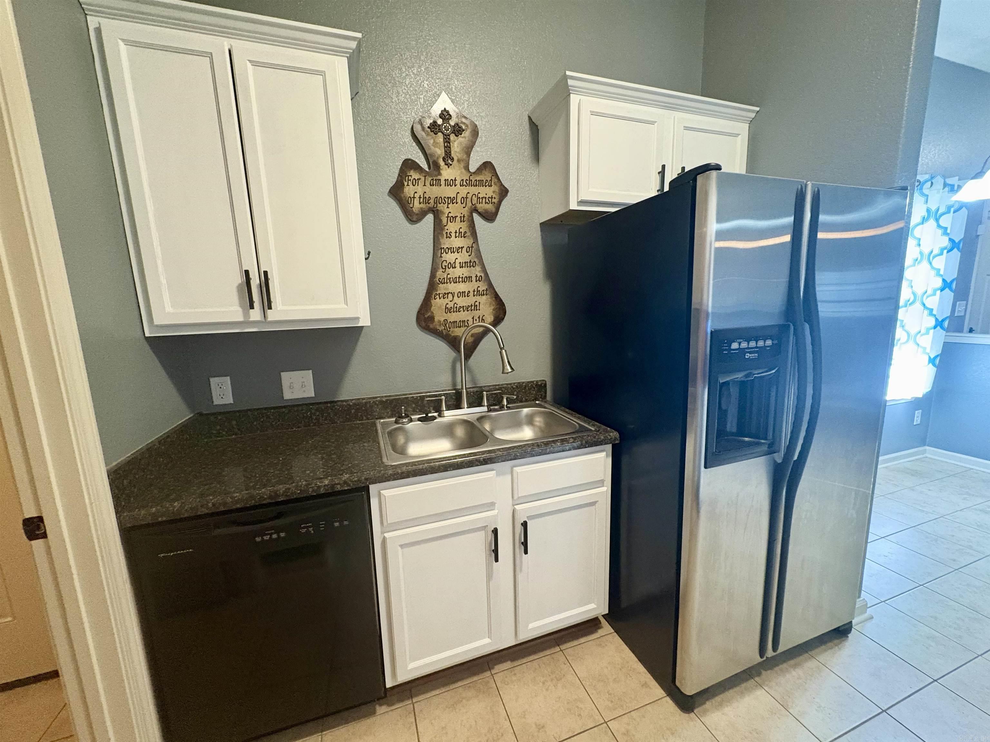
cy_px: 371
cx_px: 495
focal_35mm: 14
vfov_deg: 85.7
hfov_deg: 102.1
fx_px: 400
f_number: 2.2
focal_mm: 2.22
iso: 800
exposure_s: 1/60
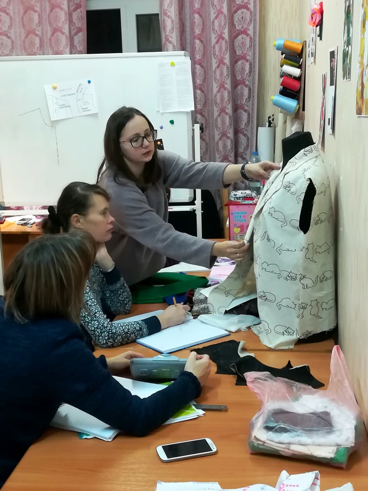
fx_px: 652
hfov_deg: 31.5
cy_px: 246
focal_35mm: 46
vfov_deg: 41.2
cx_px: 184
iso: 320
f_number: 2.2
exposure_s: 1/33.3
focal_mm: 3.83
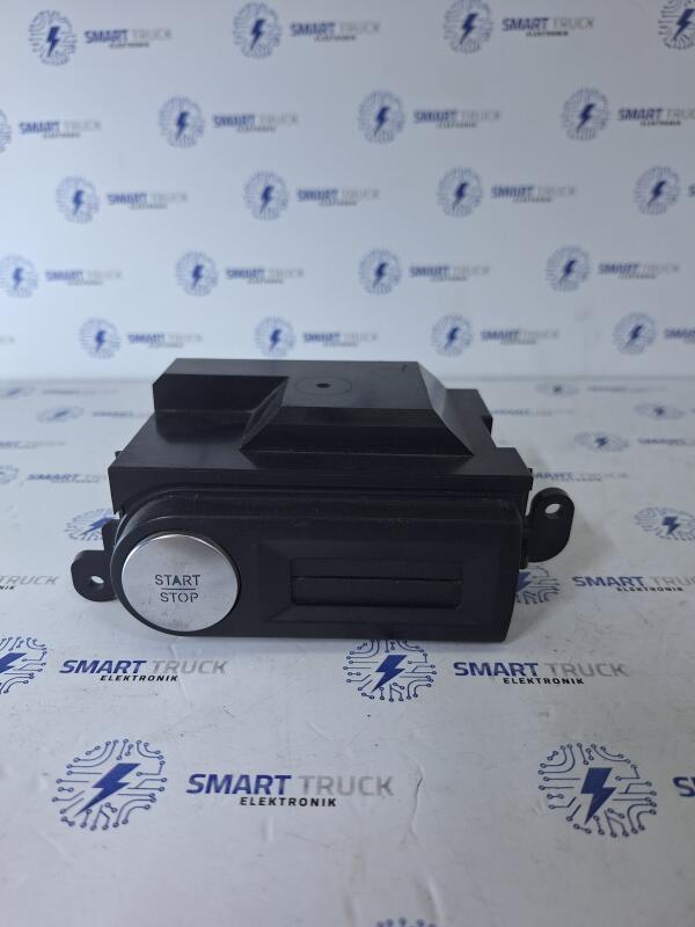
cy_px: 464
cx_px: 348
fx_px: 616
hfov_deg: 58.9
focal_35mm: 23
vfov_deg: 73.9
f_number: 1.8
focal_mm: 5.54
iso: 100
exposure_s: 1/50
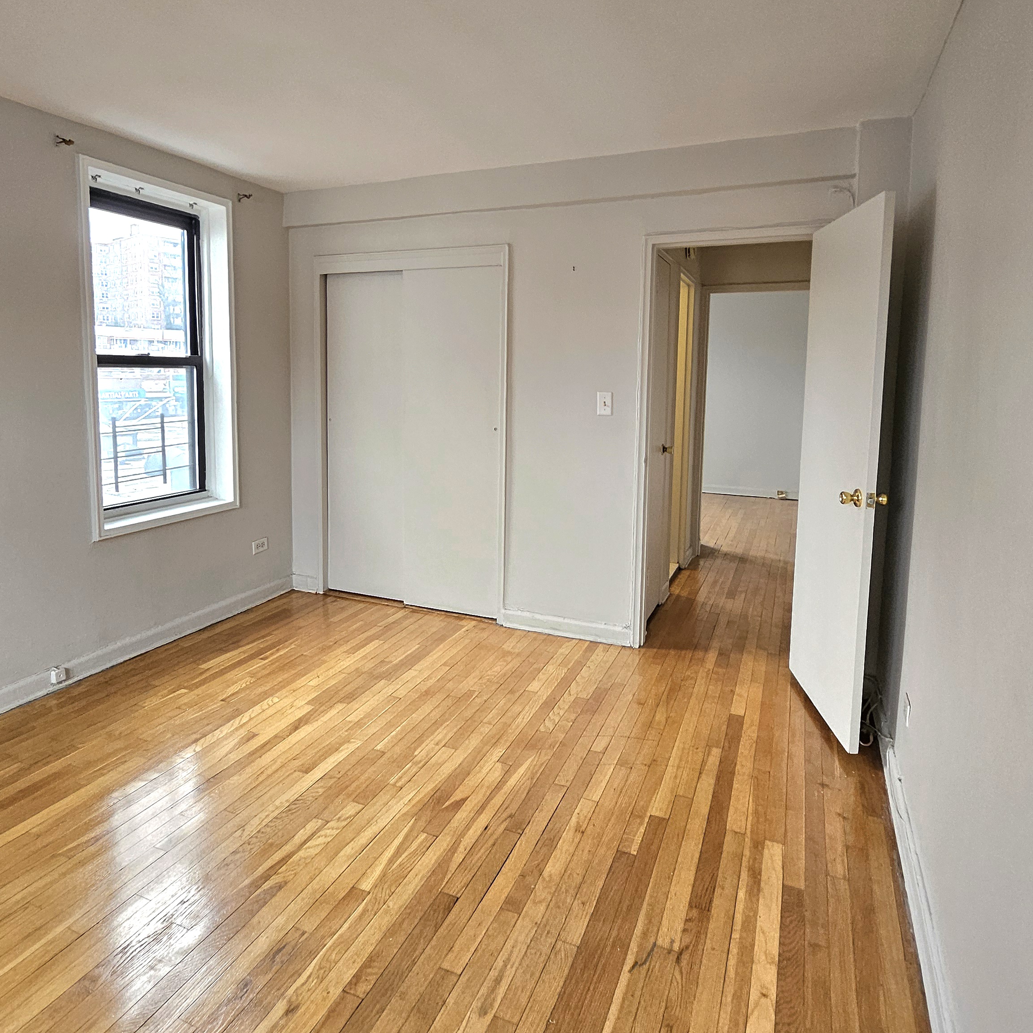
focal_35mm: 20
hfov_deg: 74.8
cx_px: 495
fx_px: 675
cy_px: 441
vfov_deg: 74.4
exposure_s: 1/60.2
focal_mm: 1.7
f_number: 2.2
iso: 80
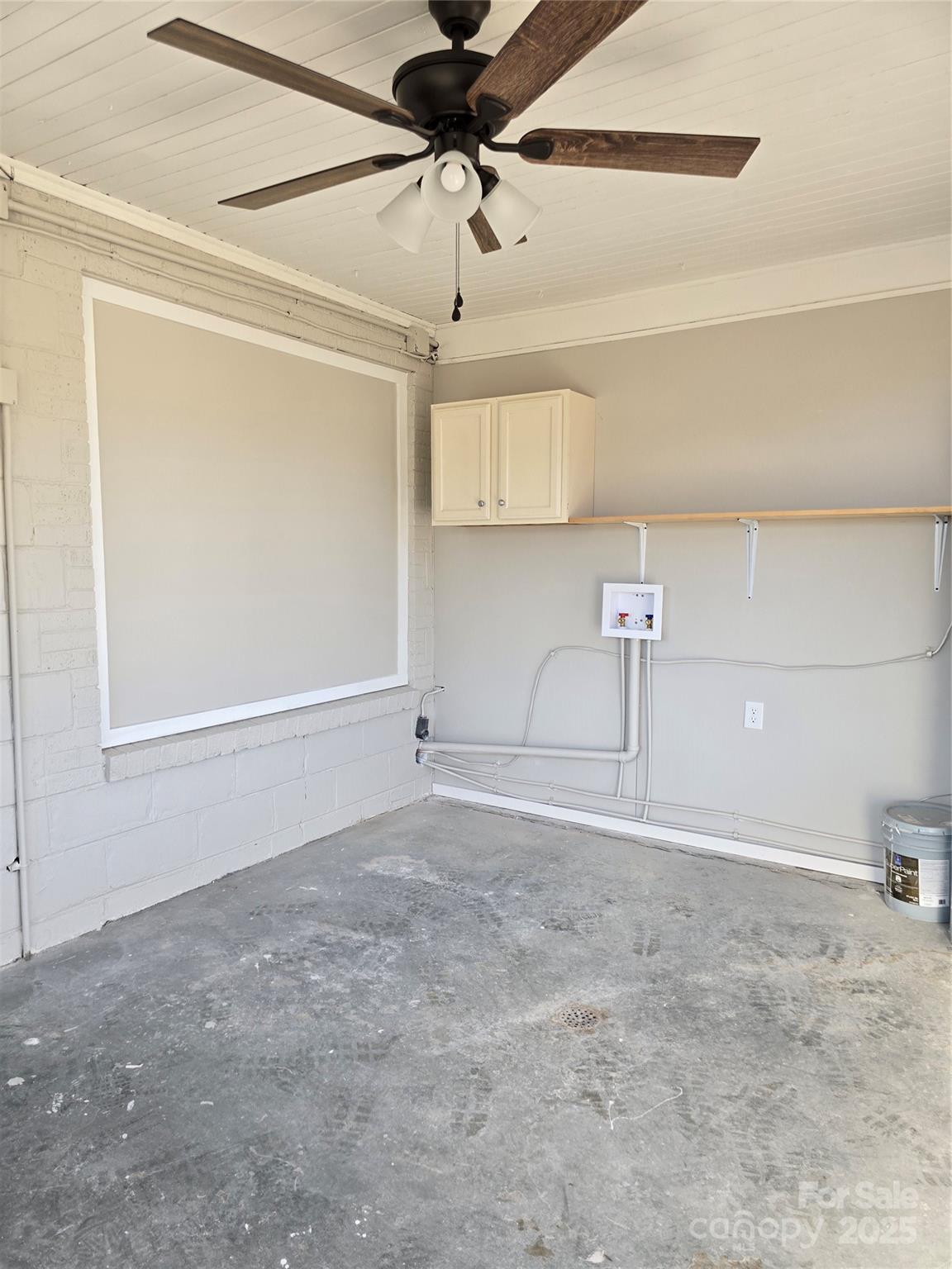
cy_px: 634
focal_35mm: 23
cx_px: 476
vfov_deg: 73.9
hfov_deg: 58.9
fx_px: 843
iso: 64
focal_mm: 6.3
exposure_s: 1/180
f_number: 1.7
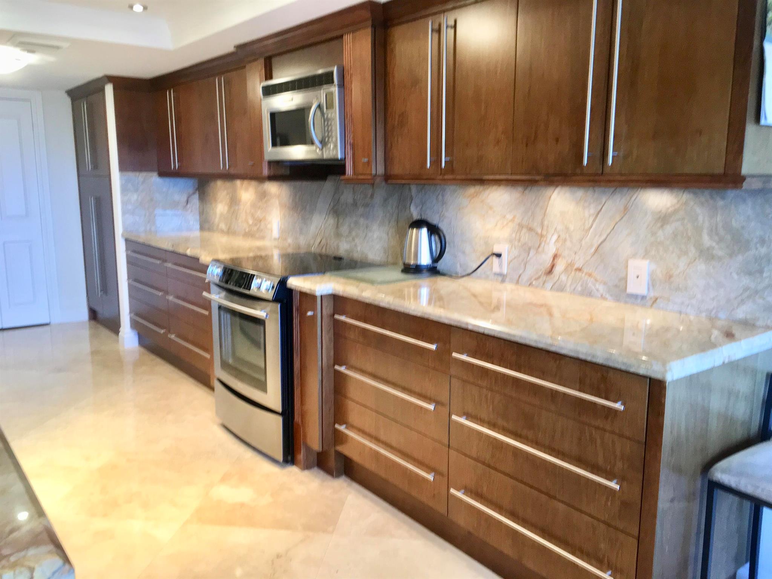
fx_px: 647
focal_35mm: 29
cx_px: 386
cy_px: 290
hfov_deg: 61.7
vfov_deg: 48.2
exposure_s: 1/30
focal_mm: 4.15
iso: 80
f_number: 2.2
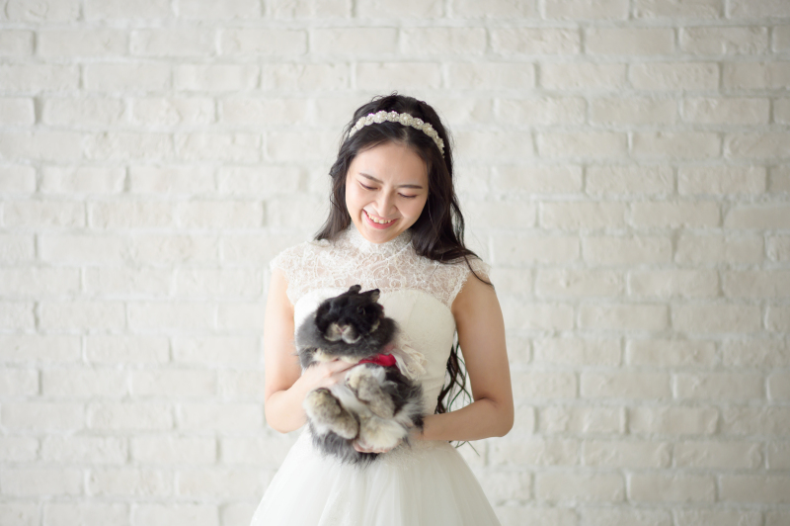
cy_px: 263
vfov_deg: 23.3
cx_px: 395
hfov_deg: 34.5
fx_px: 1272
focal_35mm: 58
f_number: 1.4
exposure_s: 1/250
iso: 800
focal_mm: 58
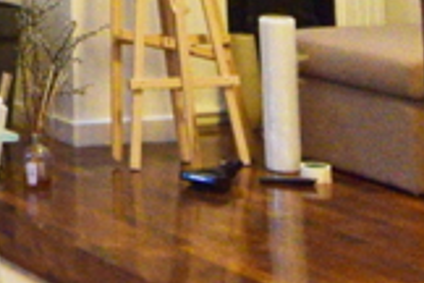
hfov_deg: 14.1
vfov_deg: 9.1
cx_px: -267
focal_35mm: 133
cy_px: -443
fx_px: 1566
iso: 2000
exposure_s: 1/30
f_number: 4.8
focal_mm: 12
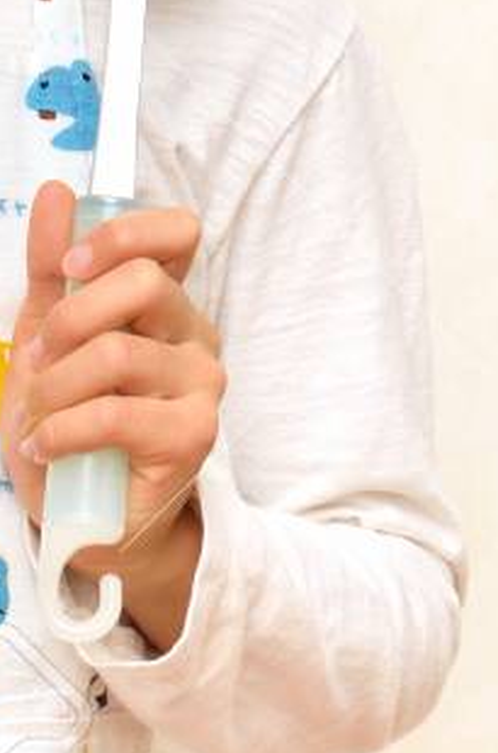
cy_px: 282
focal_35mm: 220
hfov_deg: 6.2
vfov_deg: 9.4
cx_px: -145
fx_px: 4592
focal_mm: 35
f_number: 4.5
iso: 100
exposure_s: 1/320
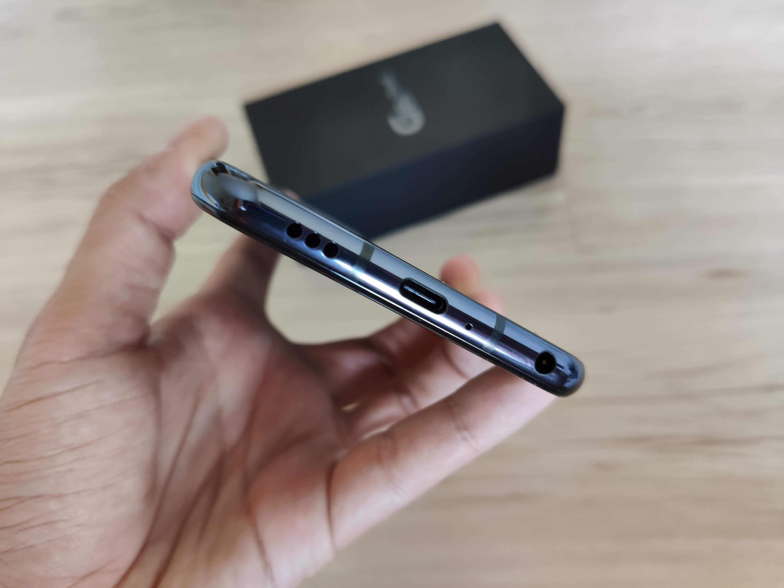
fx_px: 612
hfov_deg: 65.3
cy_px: 294
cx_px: 392
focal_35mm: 27
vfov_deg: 51.4
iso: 848
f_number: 1.75
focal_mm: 4.75
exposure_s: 1/50
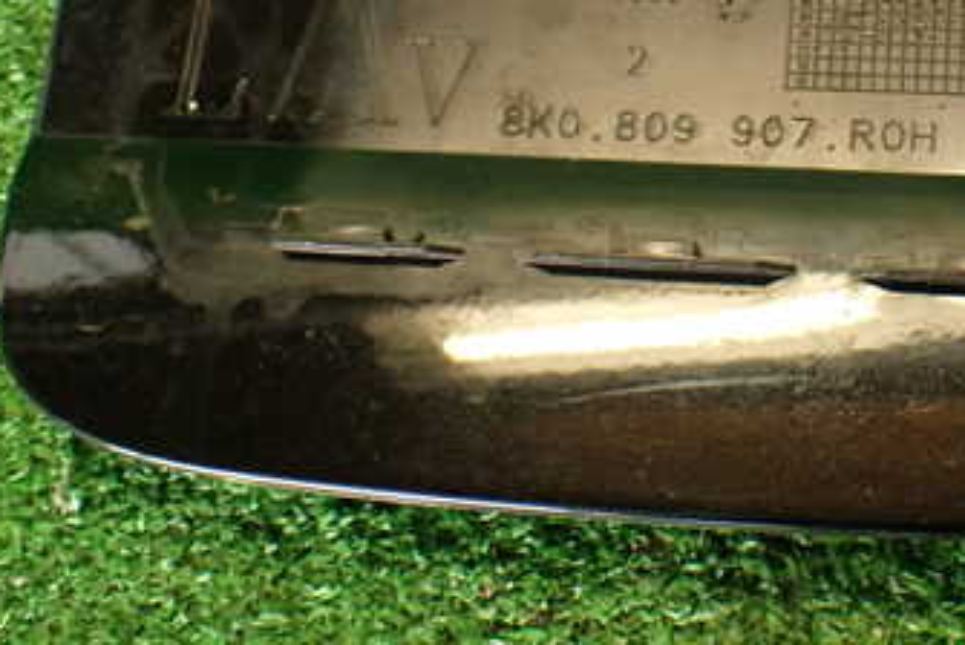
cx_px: 755
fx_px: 1797
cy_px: 49
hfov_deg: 29.4
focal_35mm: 67
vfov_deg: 19.9
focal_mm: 6.37
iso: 250
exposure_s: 1/40
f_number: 2.5
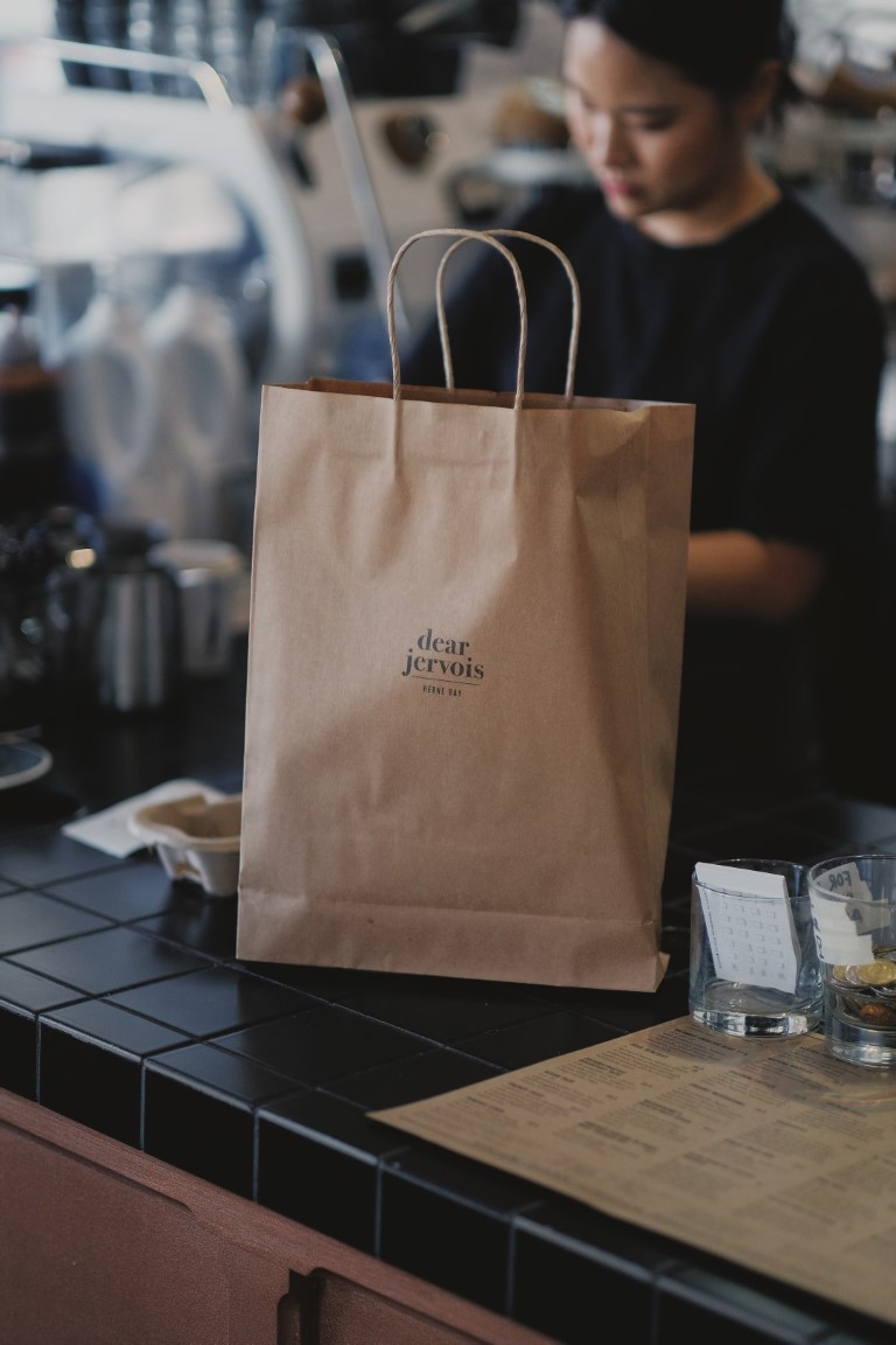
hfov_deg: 16.3
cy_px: 672
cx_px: 448
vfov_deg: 24.2
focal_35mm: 84
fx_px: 3136
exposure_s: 1/1100
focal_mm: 56
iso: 800
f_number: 1.2
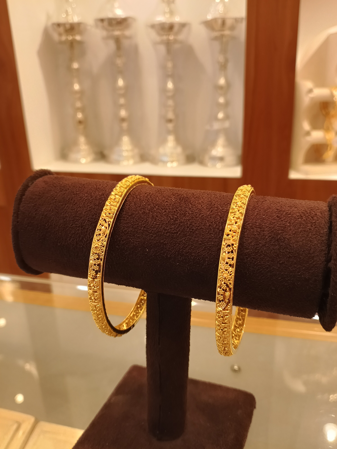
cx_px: 168
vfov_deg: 65.3
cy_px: 224
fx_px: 350
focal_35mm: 27
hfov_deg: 51.4
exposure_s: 1/100
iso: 80
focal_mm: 3.61
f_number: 1.8
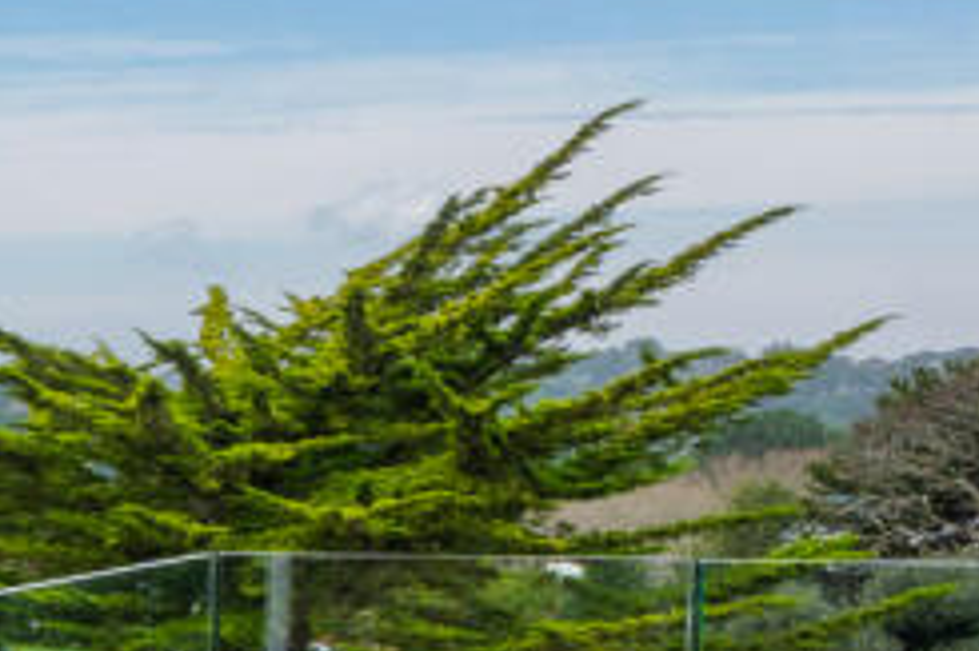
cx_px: -771
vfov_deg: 20.2
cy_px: 413
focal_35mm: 67
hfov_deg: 20.9
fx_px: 1821
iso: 800
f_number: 11
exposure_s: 1/100
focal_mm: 16
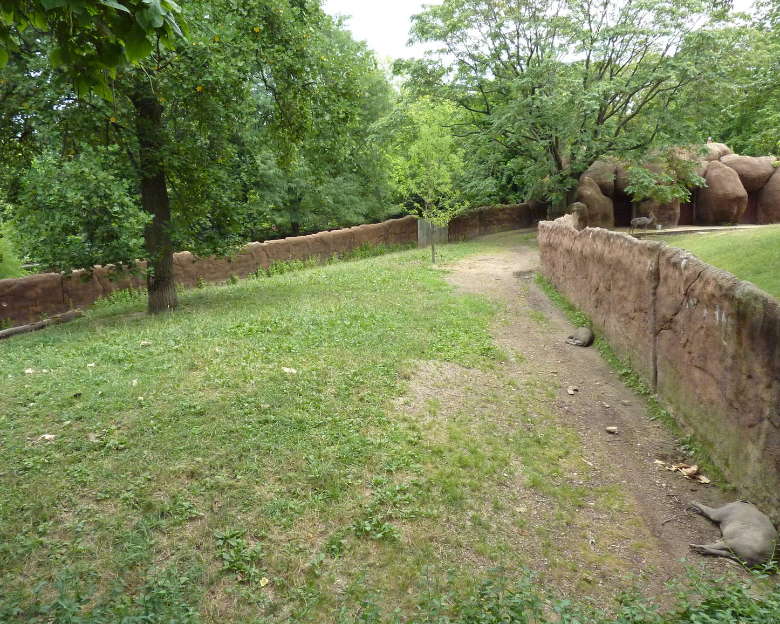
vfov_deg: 53.2
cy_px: 312
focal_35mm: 27
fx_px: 623
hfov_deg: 64.0
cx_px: 376
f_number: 3.3
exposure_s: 1/500
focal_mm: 4.1
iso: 320
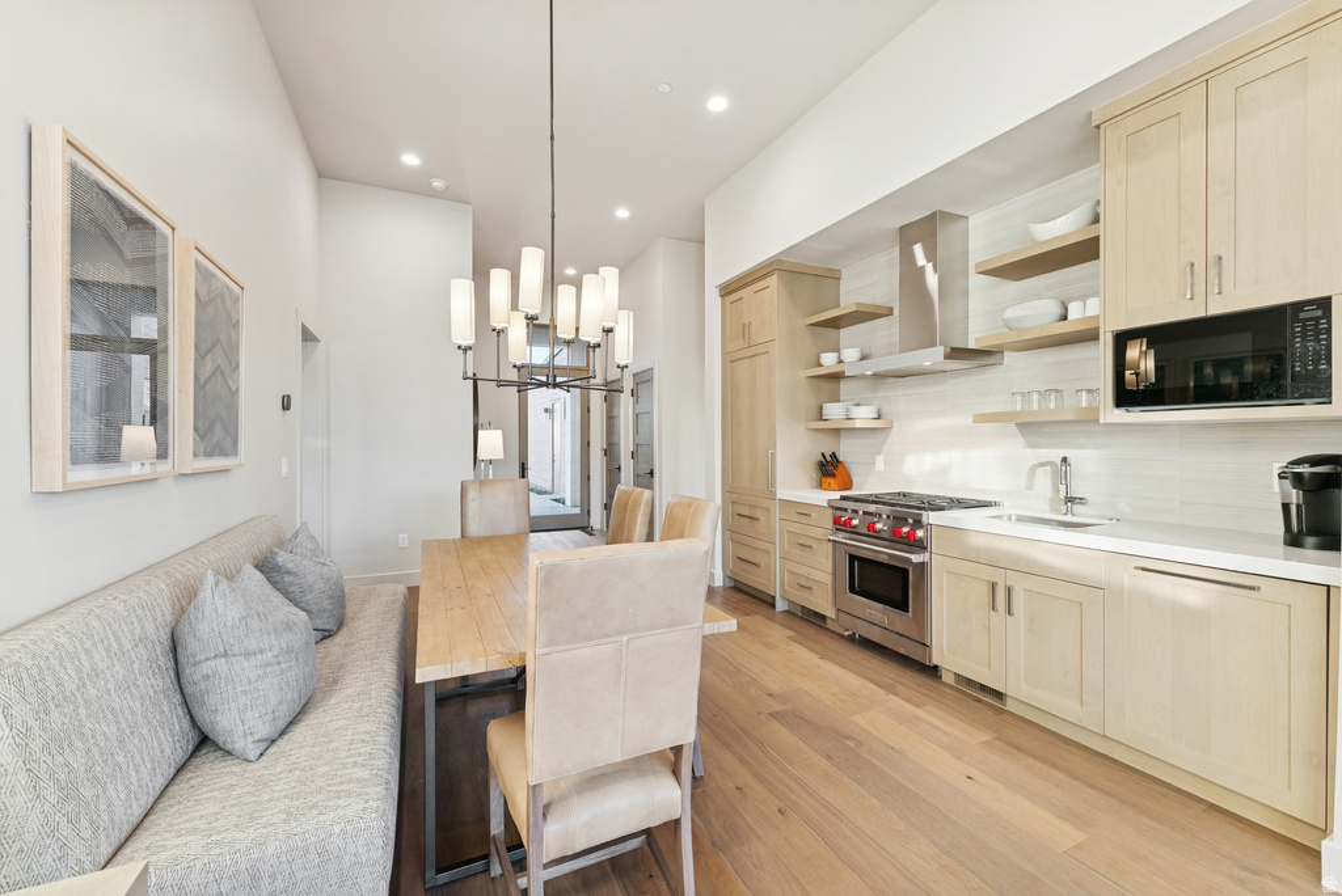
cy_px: 448
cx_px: 671
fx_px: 522
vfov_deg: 81.3
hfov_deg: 104.2
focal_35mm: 14
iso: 640
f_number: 8
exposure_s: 1/30
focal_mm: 14
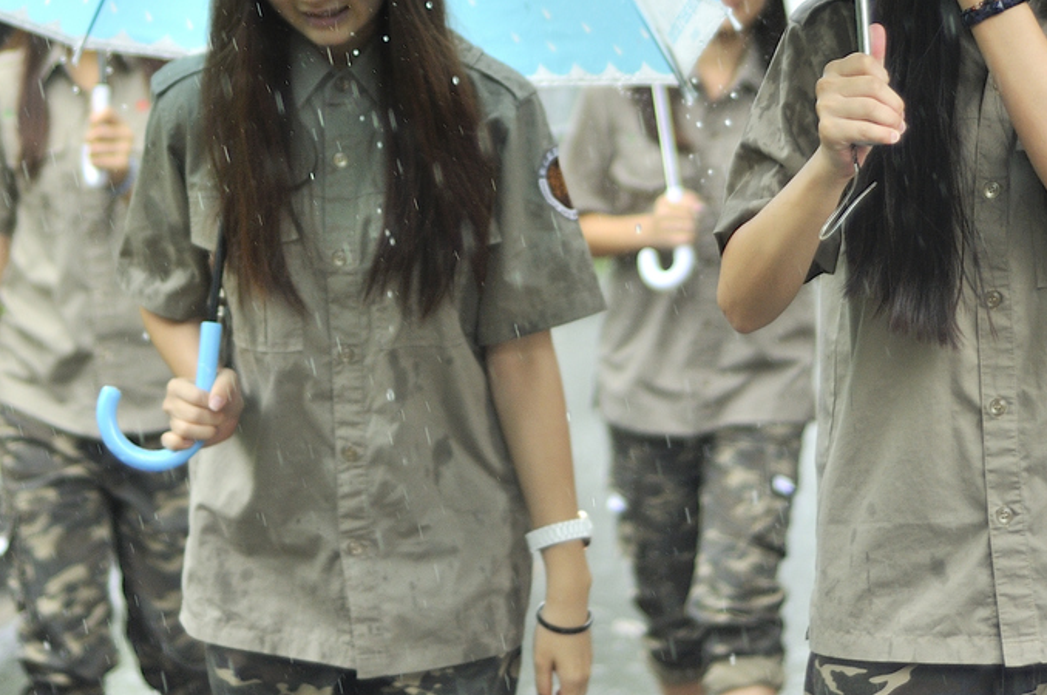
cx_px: 464
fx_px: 4182
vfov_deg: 9.4
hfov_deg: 14.3
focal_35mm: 144
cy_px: 43
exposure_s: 1/500
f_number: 1.8
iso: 250
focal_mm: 50
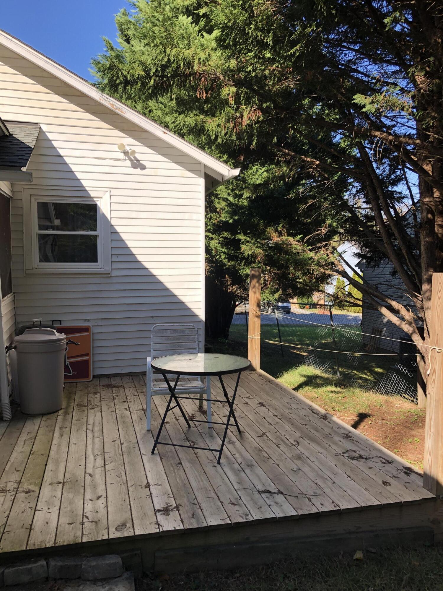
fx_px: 478
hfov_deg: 49.7
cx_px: 222
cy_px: 296
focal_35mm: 28
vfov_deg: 63.4
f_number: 1.8
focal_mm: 3.99
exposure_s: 1/501
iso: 20
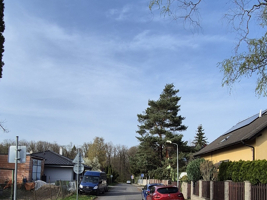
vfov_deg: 42.8
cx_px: 124
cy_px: 150
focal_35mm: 32
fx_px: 247
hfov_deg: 56.8
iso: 64
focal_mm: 2.2
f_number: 2.2
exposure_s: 1/1996
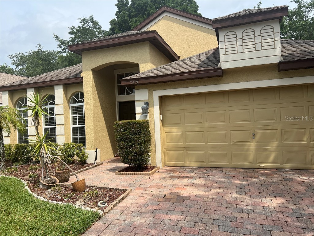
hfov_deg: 67.3
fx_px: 236
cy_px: 118
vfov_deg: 53.1
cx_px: 157
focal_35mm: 26
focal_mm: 5.7
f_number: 1.5
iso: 50
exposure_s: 1/3571
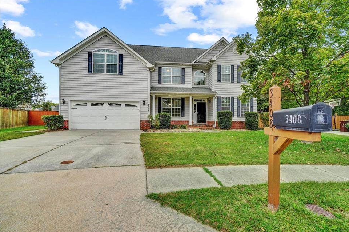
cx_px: 185
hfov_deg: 96.7
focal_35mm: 16
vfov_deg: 73.6
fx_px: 155
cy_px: 121
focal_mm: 10
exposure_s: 1/60
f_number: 8
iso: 100
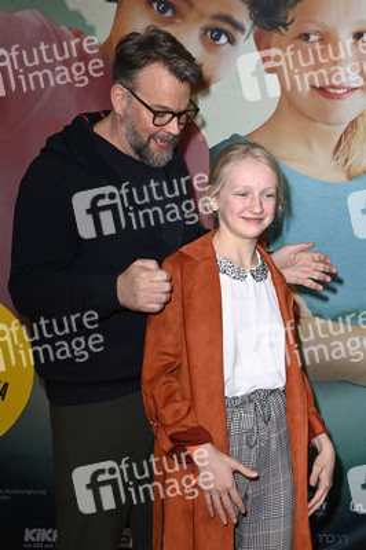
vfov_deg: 28.9
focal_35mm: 70
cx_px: 183
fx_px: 1069
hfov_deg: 19.4
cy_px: 275
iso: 800
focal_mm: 70
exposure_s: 1/250
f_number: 5.6
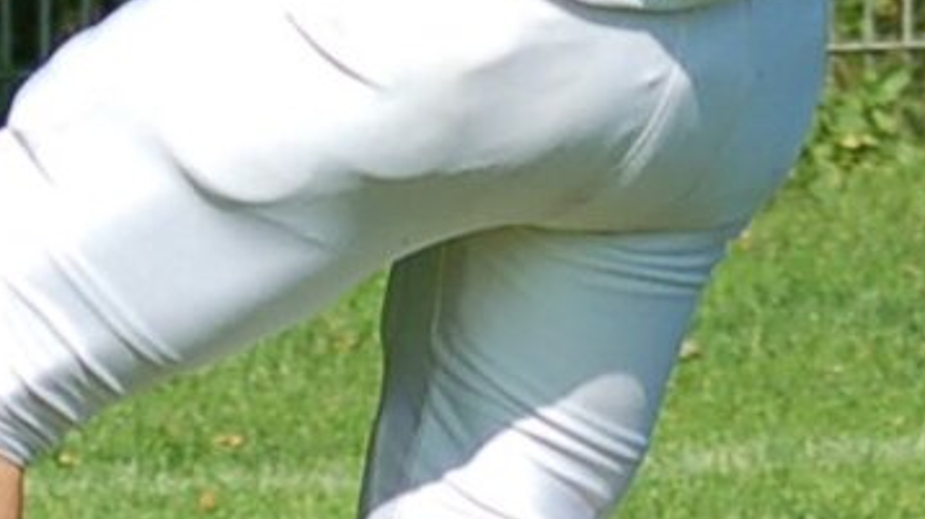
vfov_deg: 1.3
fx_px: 22438
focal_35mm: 915
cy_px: -160
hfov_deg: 2.4
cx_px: 990
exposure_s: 1/1250
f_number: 5
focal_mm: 95
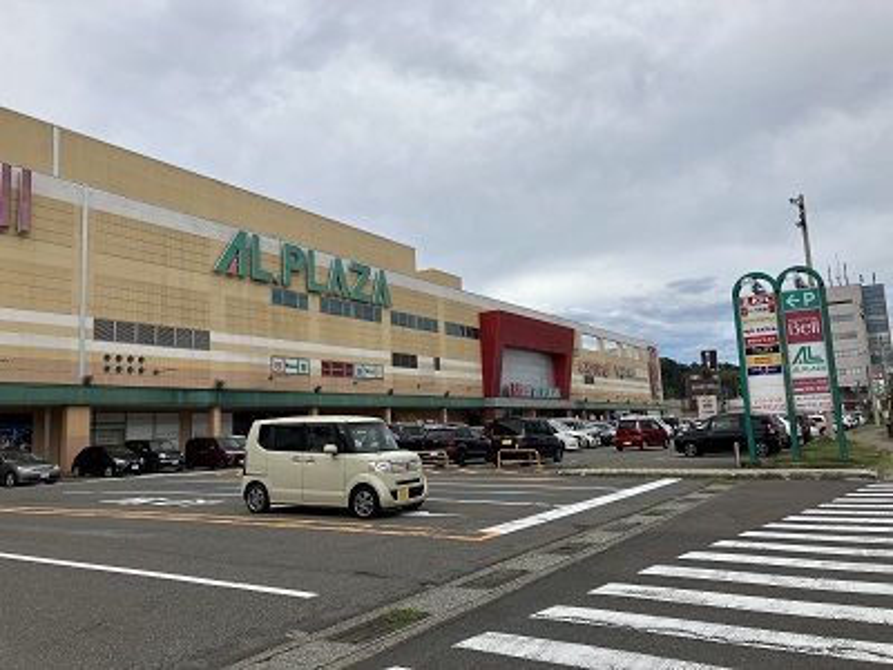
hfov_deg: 63.4
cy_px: 335
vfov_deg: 49.7
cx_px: 446
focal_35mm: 28
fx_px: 722
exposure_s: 1/2703
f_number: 1.8
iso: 32
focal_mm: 3.99
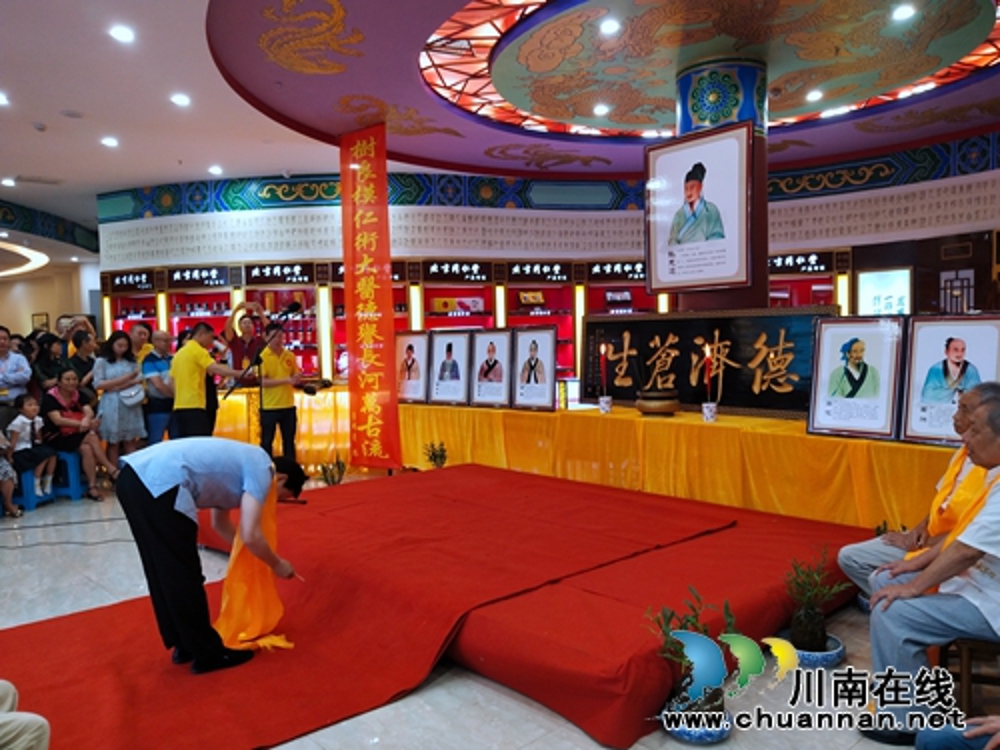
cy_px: 375
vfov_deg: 46.8
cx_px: 500
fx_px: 867
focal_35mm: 30
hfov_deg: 60.0
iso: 193
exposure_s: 1/50
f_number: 1.8
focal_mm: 3.95
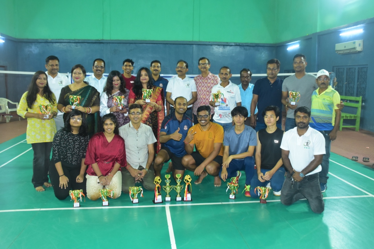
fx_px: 343
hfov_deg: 57.2
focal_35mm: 33
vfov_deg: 40.0
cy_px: 124
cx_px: 187
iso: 2000
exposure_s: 1/60
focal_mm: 22
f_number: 6.3
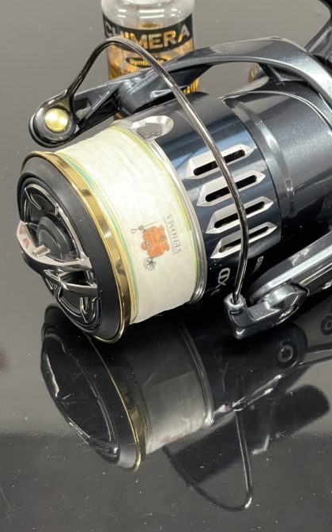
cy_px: 234
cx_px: 266
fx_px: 1216
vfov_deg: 24.6
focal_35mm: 84
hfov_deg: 15.4
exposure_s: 1/40
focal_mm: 6
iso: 640
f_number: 2
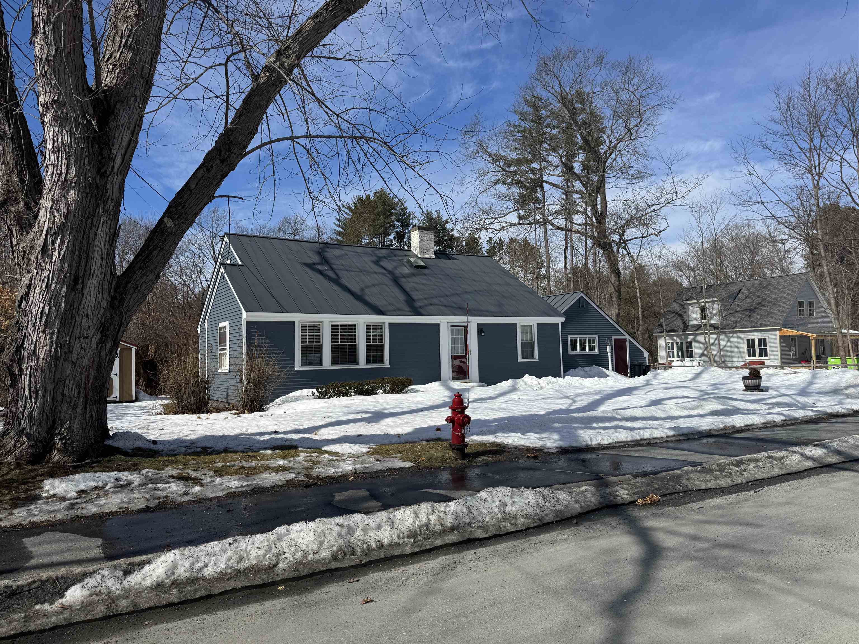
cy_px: 322
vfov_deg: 56.8
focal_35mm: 24
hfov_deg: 71.6
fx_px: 596
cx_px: 430
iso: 80
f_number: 1.78
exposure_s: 1/7092
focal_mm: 6.76
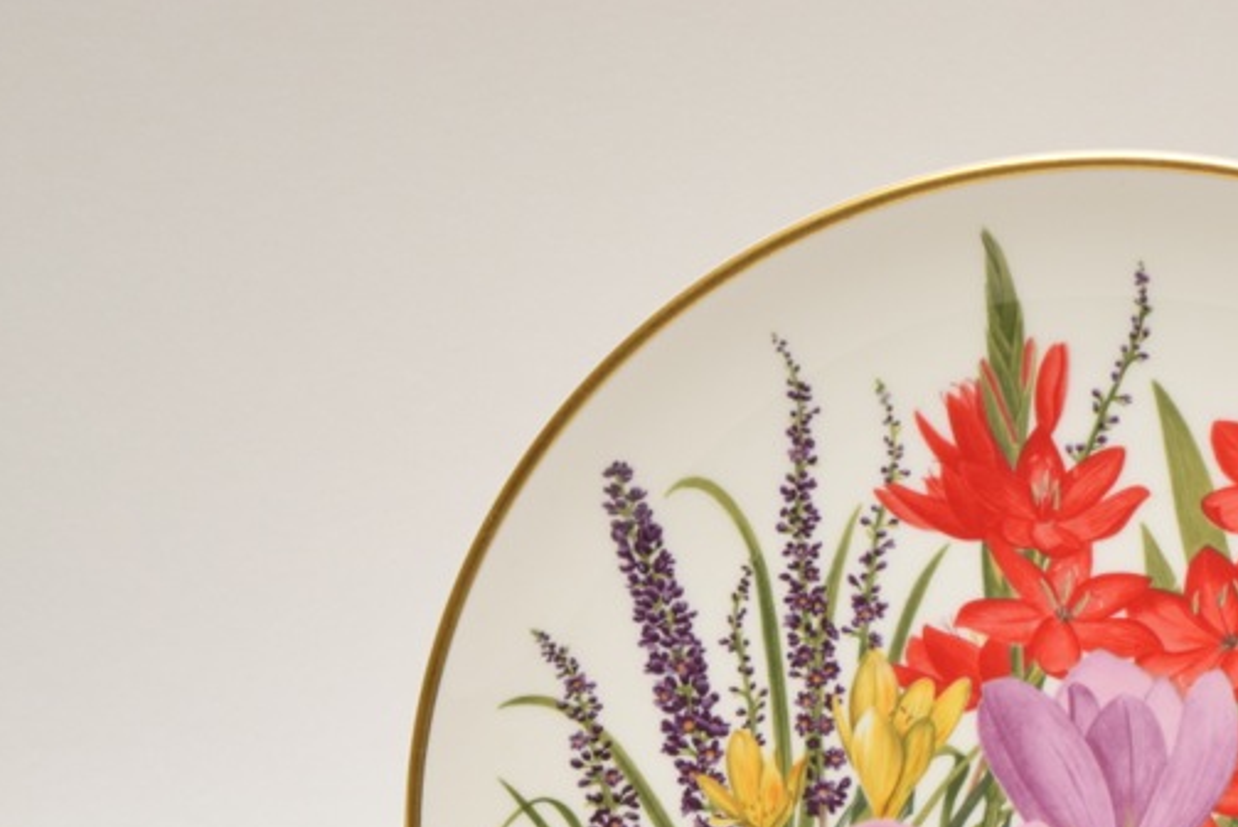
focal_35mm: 164
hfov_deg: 12.5
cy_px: 818
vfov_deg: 8.3
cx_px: 1016
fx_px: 5643
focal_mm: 55
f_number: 5.6
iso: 800
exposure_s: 1/200
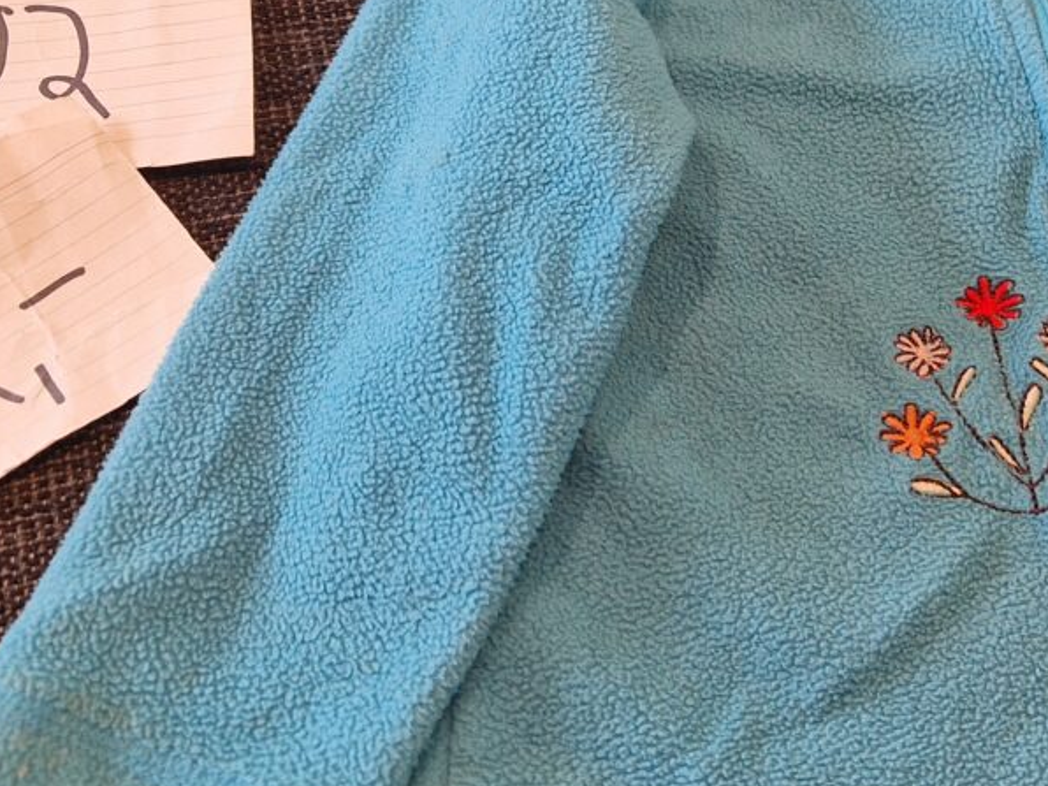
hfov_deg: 34.8
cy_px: 266
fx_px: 1635
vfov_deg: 26.9
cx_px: 791
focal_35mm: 54
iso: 80
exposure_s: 1/100
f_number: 1.8
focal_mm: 5.4
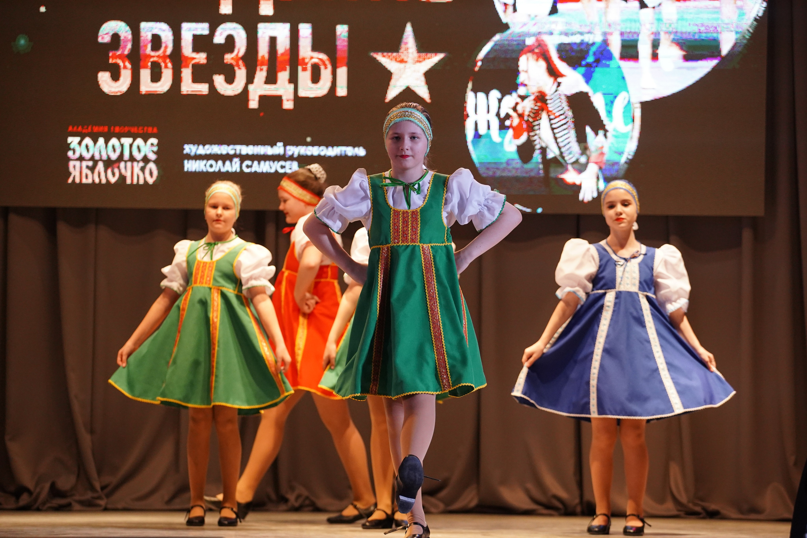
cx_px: 404
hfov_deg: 16.8
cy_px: 269
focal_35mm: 122
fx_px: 2735
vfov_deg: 11.2
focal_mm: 122
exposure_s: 1/500
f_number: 4
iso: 3200
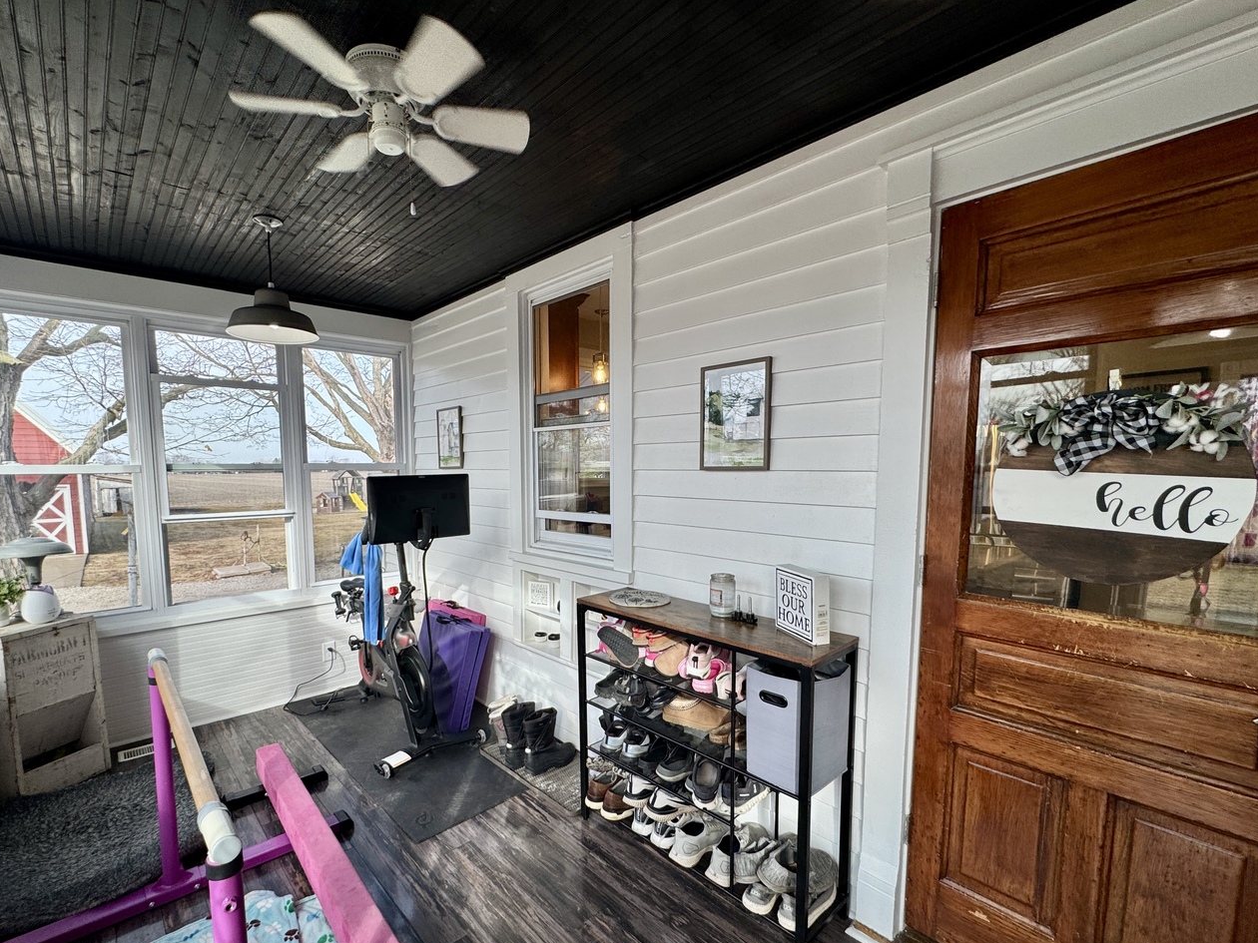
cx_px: 575
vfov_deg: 77.9
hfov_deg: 94.3
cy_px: 522
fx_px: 581
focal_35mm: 16
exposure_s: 1/218
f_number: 2.2
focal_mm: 2.22
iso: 40
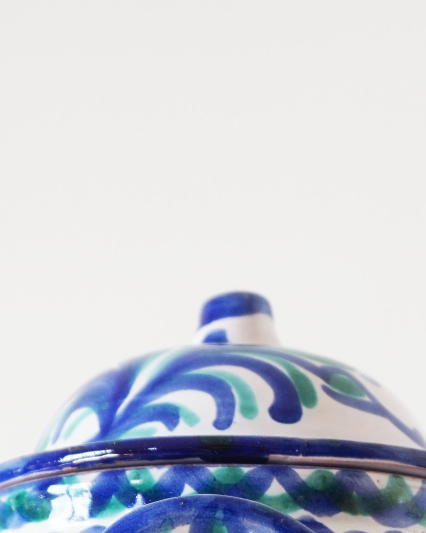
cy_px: 689
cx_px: 240
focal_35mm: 95
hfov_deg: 16.2
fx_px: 1497
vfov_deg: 18.7
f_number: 5
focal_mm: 20
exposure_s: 1/100
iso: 100
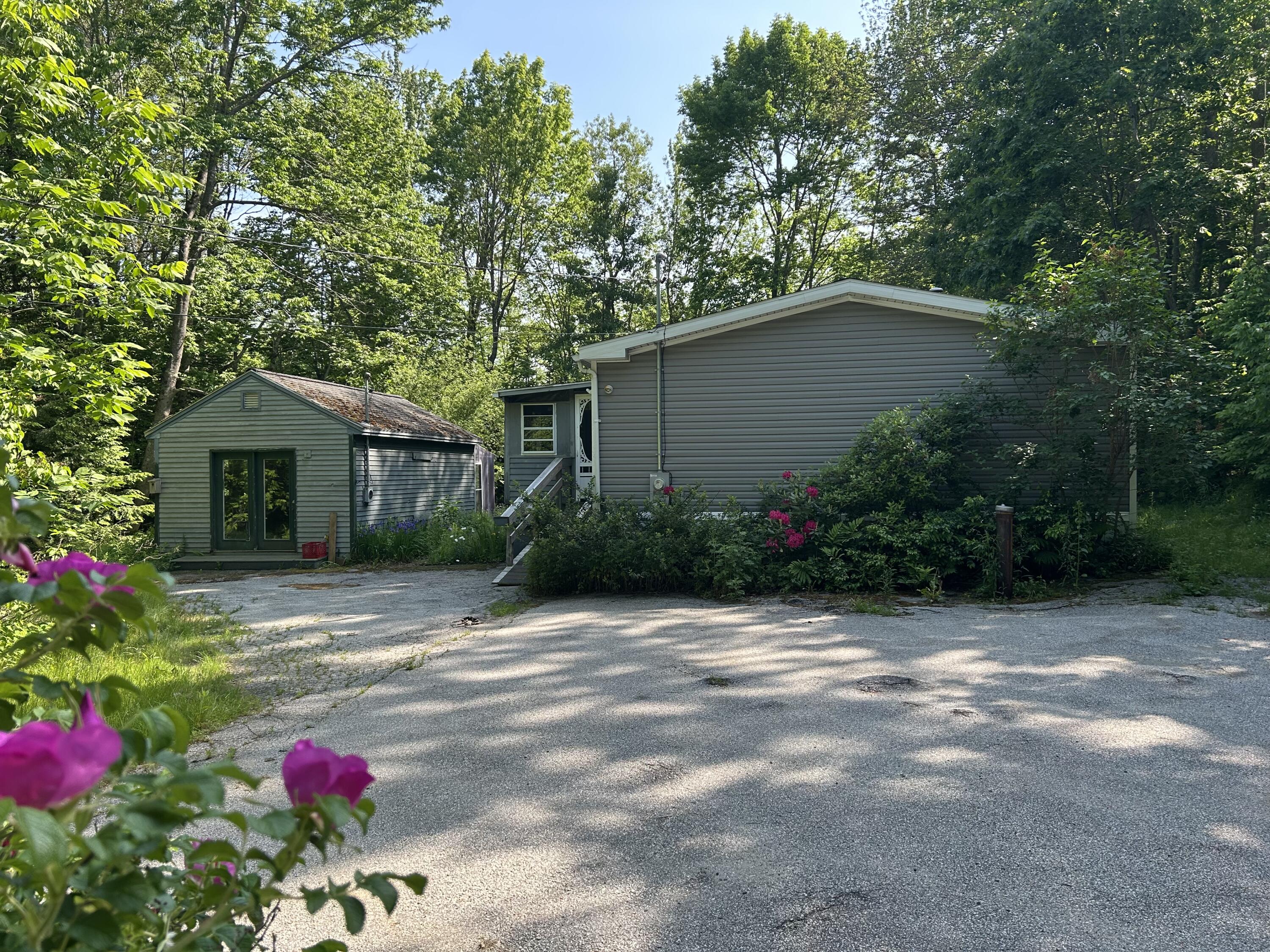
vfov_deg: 53.1
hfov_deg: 67.3
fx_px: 954
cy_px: 476
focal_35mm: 26
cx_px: 635
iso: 50
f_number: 1.5
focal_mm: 5.7
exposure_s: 1/949
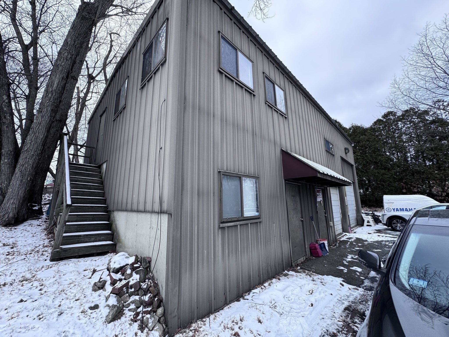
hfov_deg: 102.1
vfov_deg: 85.7
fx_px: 182
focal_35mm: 14
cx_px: 224
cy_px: 168
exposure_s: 1/370
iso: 40
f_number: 2.2
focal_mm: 2.22
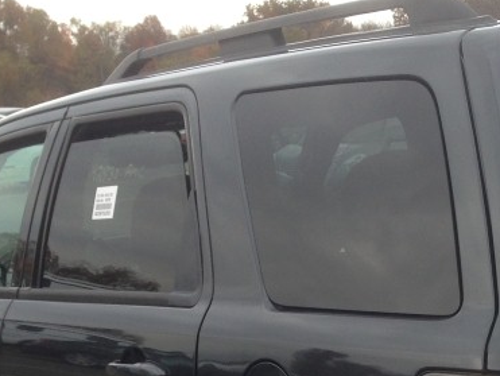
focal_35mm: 91
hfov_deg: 21.2
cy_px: 380
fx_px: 1316
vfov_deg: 15.9
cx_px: 416
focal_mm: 4.13
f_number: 2.4
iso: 50
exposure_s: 1/218
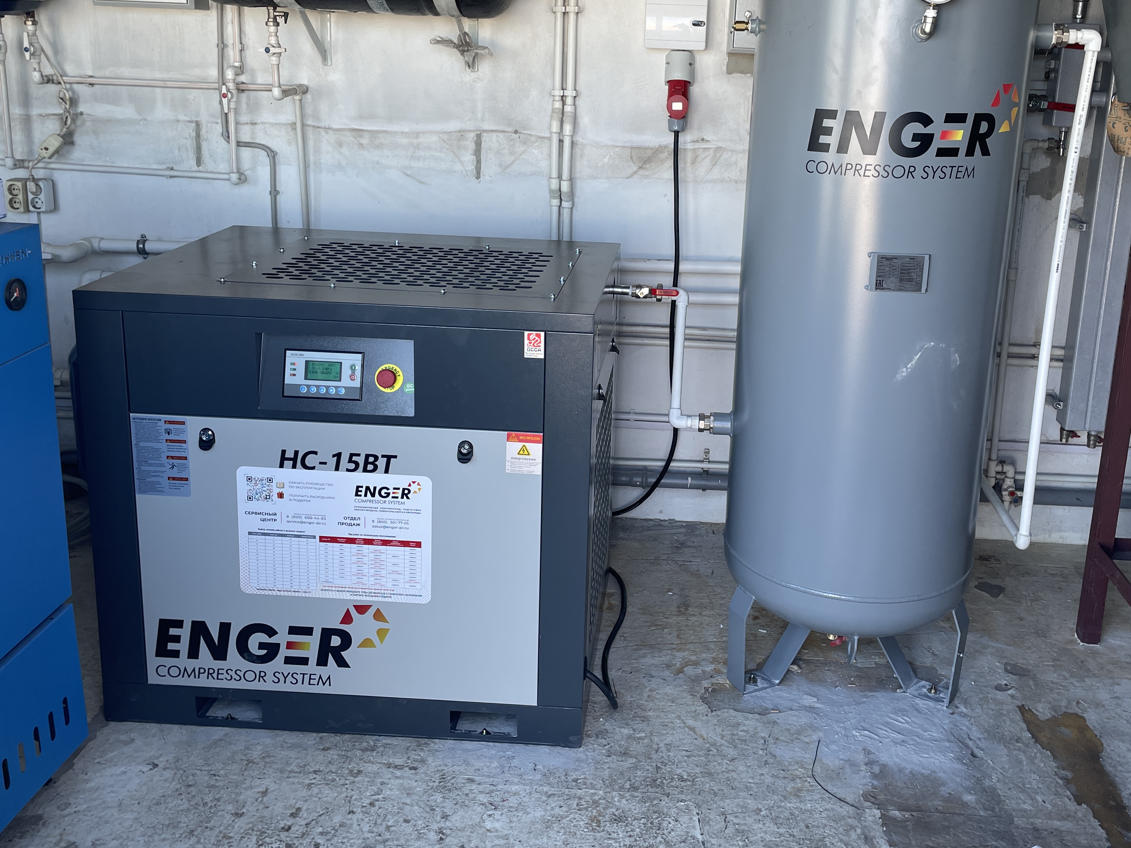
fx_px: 1144
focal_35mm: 35
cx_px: 626
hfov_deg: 52.5
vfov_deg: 40.5
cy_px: 326
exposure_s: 1/121
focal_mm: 4.2
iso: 40
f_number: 1.6
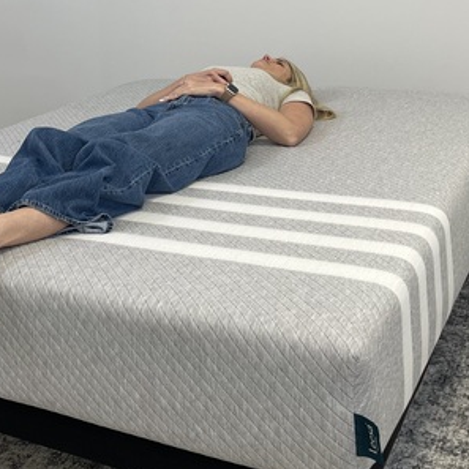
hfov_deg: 32.3
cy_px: 160
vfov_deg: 32.5
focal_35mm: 52
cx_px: 128
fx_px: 797
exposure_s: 1/120
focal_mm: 5.1
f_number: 1.6
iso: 40
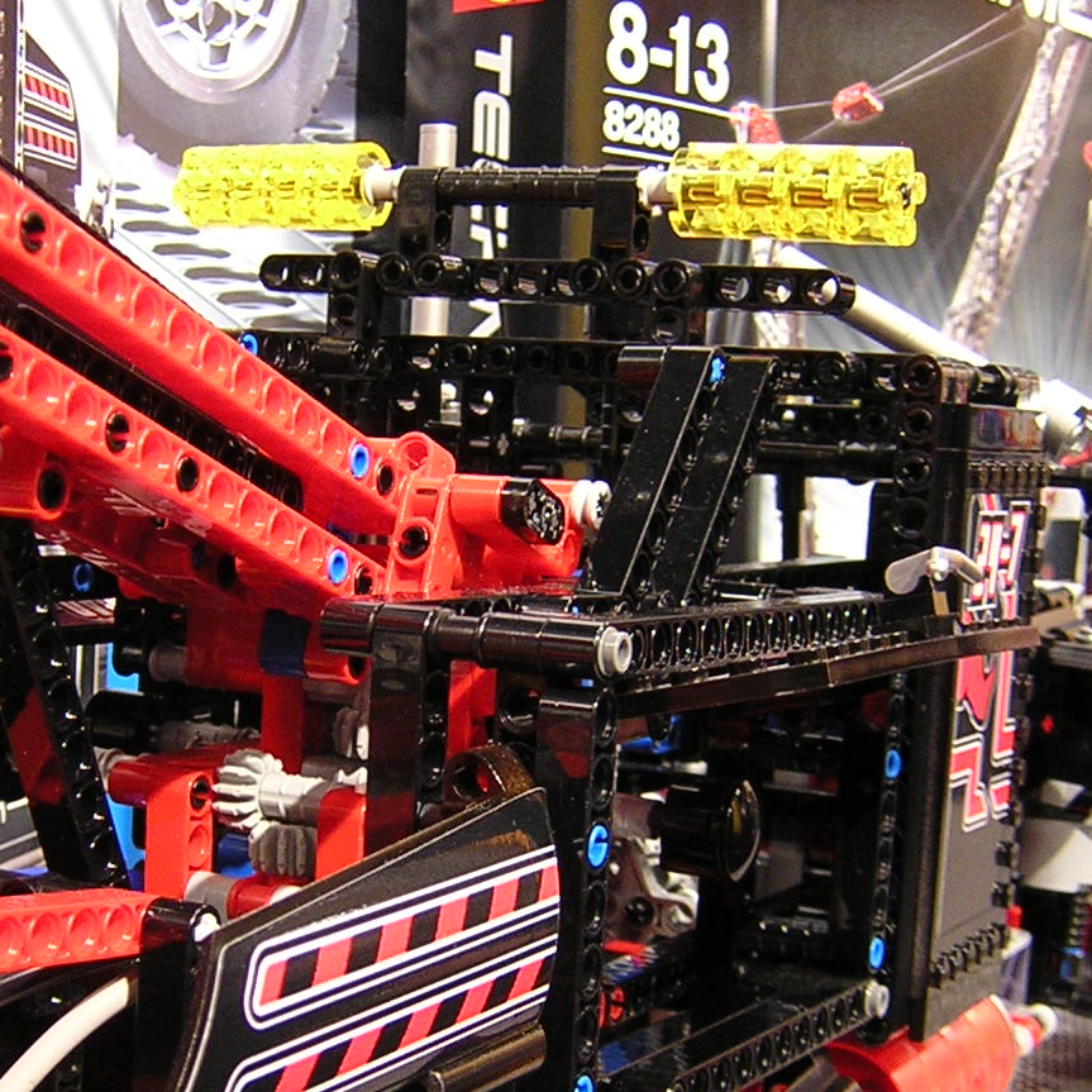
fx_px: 2106
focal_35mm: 59
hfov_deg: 29.0
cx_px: 437
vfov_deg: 29.0
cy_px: 663
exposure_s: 1/3.9
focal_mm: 4.7
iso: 254
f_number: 2.6
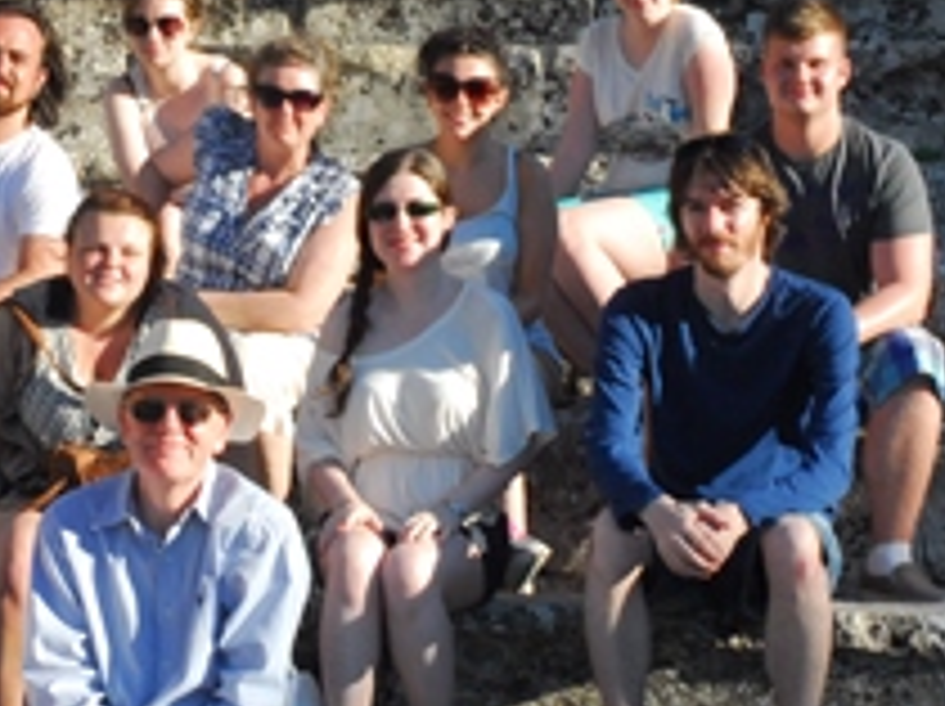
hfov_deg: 18.2
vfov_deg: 13.7
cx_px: 338
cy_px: 344
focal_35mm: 108
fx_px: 2946
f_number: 25
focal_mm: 35
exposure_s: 1/25
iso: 800
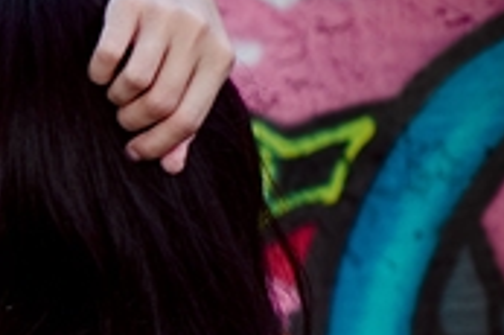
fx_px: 3231
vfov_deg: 5.9
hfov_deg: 8.3
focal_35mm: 231
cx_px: -615
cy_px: 526
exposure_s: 1/200
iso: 100
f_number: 3.5
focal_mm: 50
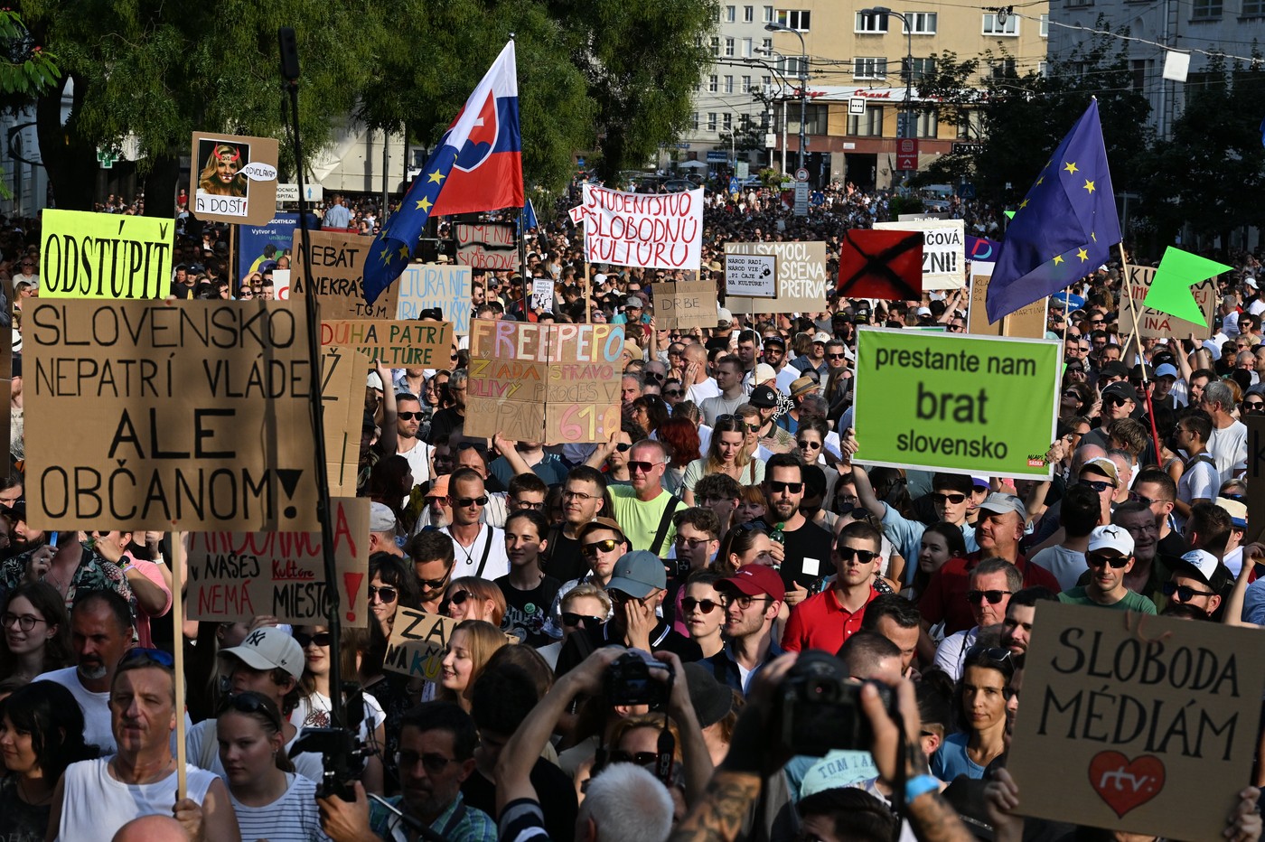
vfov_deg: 18.2
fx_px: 2634
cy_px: 421
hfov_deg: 27.0
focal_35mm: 75
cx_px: 632
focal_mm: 50
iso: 400
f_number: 5.6
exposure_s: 1/2000
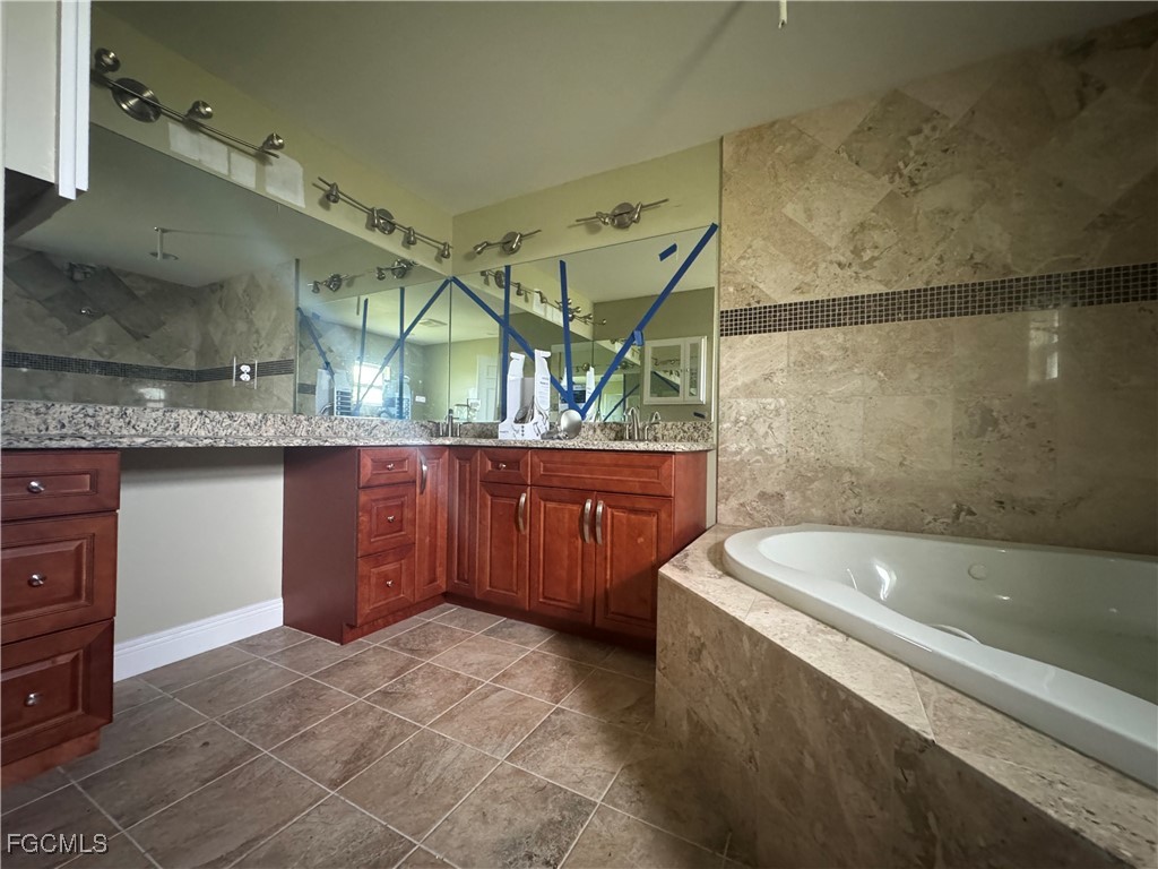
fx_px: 468
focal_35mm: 14
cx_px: 579
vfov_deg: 85.7
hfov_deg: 102.1
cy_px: 434
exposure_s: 1/43
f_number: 2.2
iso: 1250
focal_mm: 2.22
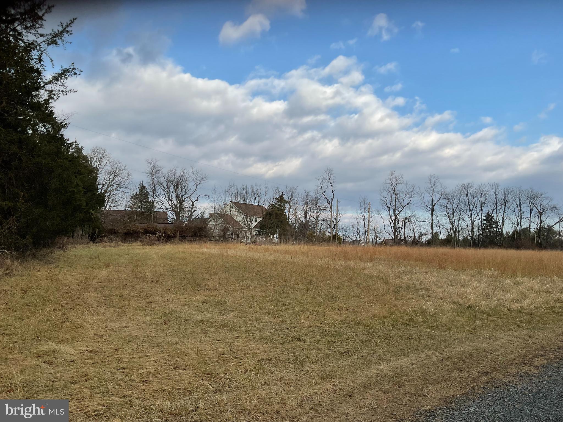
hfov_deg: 61.7
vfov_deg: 48.2
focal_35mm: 29
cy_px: 211
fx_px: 472
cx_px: 282
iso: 16
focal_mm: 3
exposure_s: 1/1912
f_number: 1.8
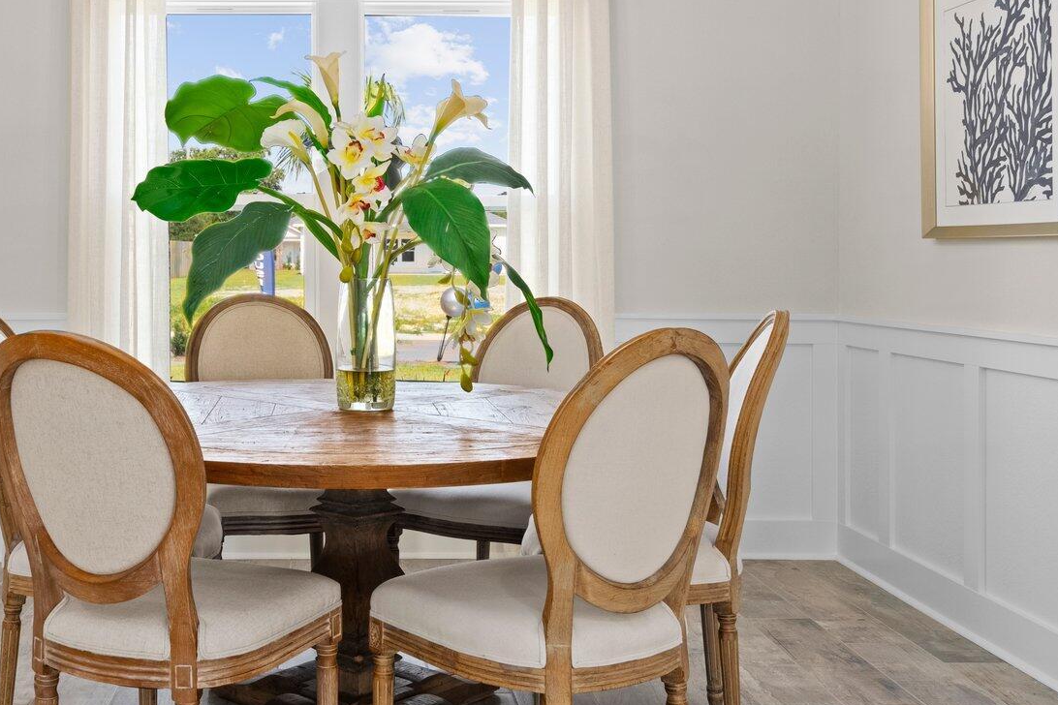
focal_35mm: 45
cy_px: 271
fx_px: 1322
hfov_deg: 42.9
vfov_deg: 29.8
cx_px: 344
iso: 500
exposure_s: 1/10
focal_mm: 24
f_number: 9
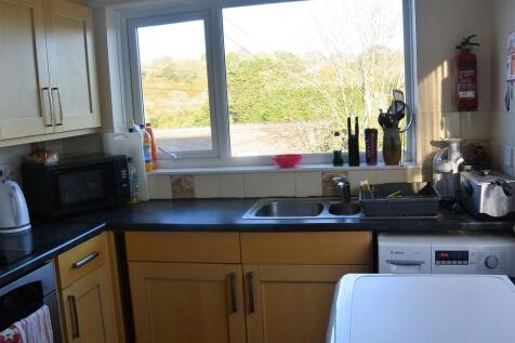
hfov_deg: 63.7
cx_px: 258
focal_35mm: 29
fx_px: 415
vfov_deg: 44.9
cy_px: 172
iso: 200
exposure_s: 1/250
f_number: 4
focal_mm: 11
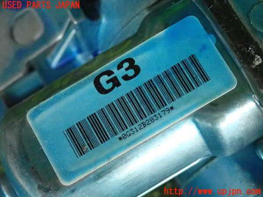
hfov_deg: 22.3
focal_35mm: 88
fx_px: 669
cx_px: 132
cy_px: 98
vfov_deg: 16.8
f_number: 4.5
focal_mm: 15.66
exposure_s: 1/125
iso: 6400
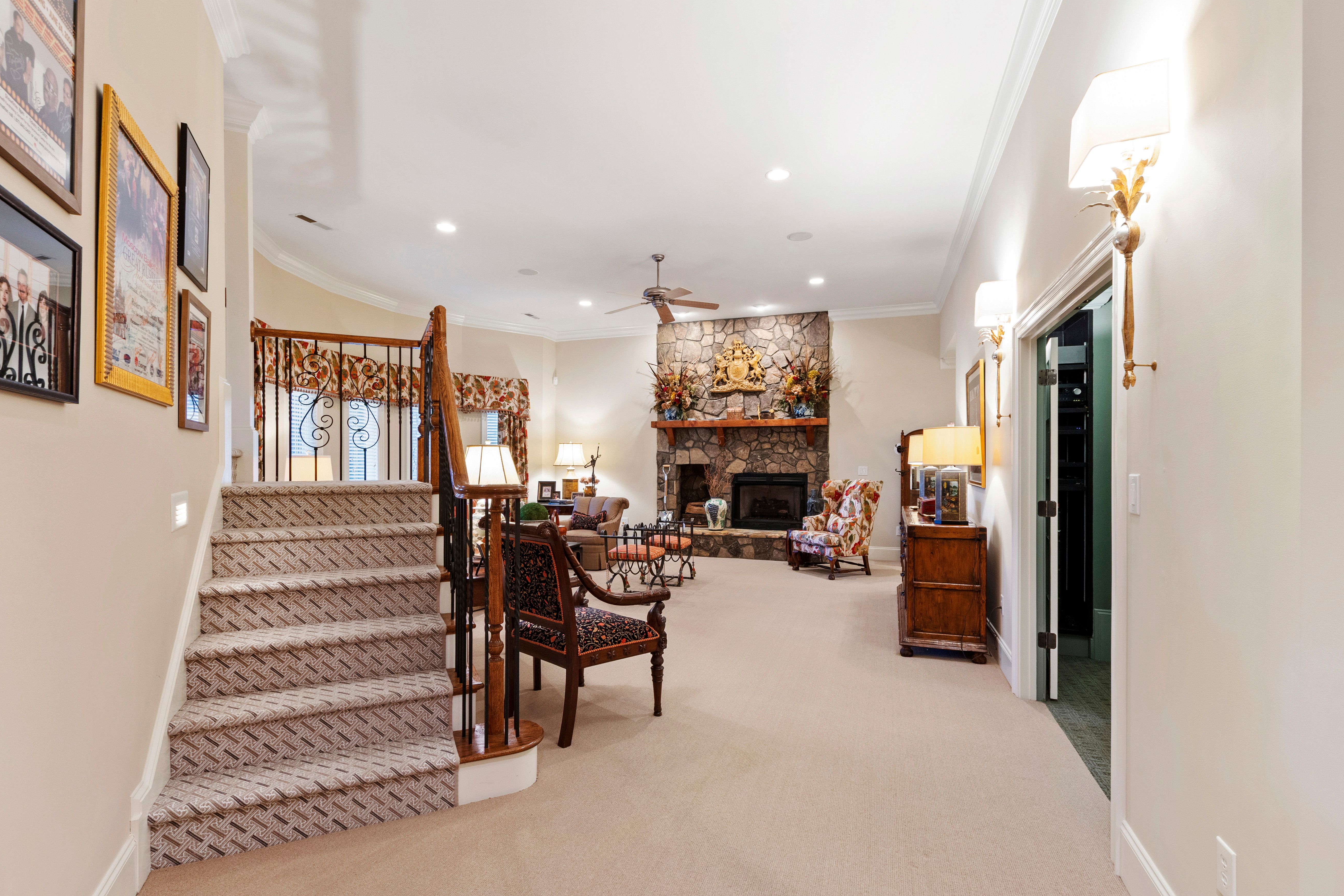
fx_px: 597
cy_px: 459
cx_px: 673
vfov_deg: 73.7
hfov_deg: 96.7
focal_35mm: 16
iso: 160
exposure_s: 2
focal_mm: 10
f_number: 8
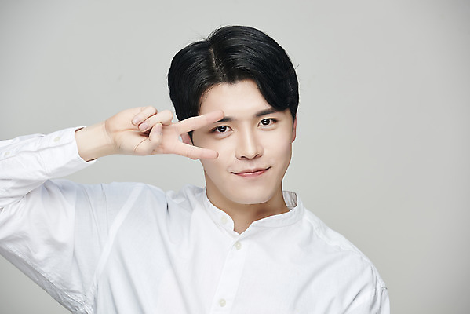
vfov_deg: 6.9
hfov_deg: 10.3
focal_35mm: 200
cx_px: 235
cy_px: 157
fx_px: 2612
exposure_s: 1/125
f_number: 8
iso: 64
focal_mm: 200
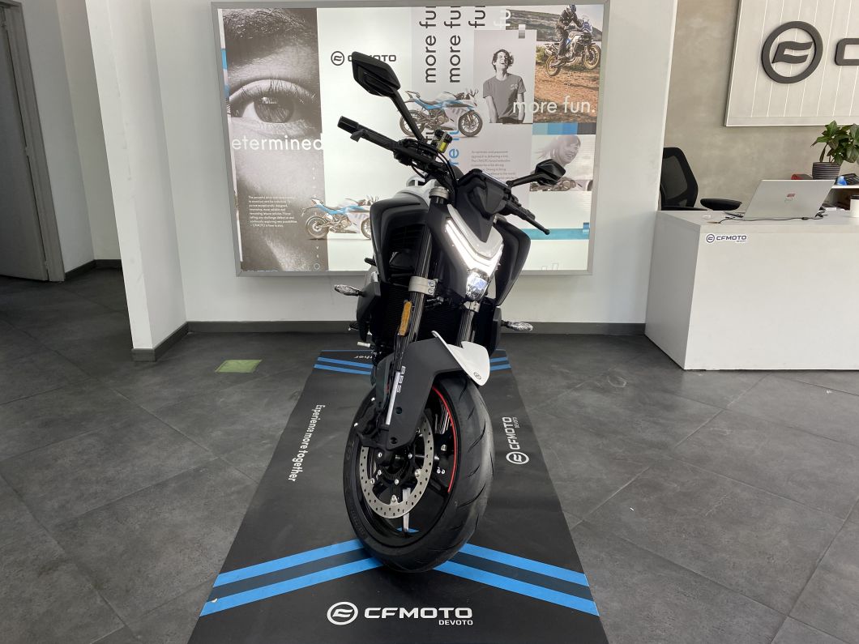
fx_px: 645
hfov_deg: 67.3
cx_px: 430
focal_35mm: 26
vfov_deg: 53.1
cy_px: 322
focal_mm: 4.25
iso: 80
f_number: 1.8
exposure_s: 1/100
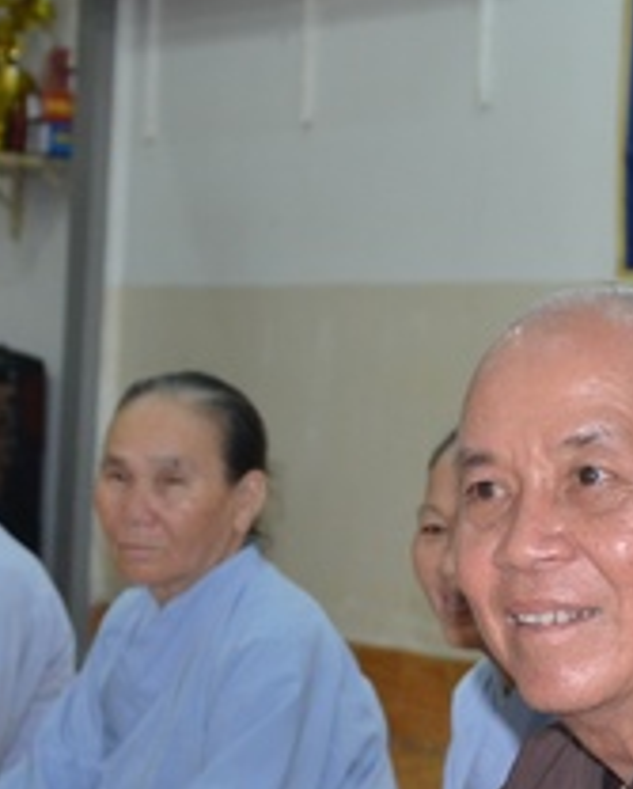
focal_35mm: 153
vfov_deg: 12.5
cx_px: 440
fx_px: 3586
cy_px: 499
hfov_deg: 10.1
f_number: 5
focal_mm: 35
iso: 1000
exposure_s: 1/60
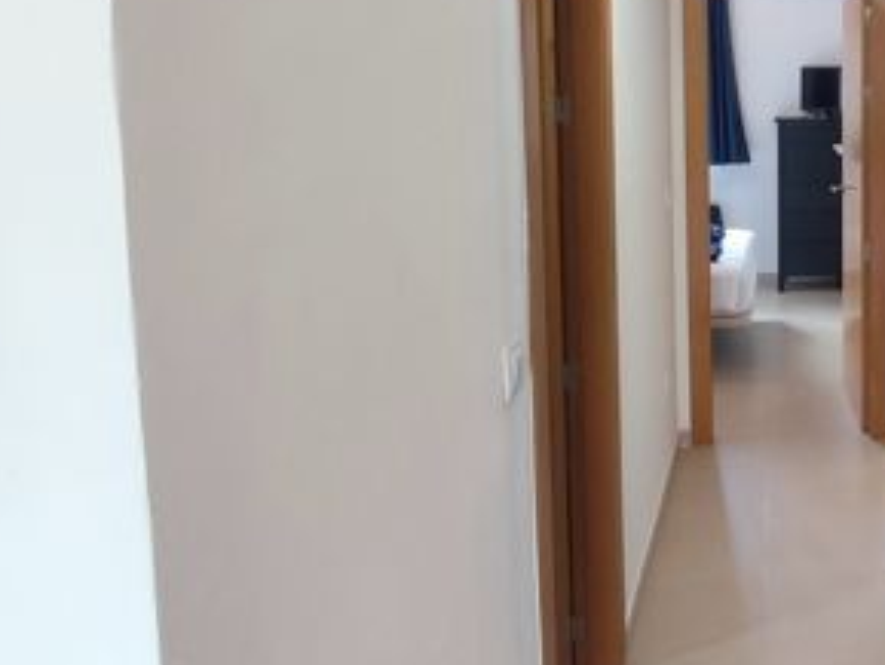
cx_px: 834
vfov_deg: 36.1
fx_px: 997
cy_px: 176
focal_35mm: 39
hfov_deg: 42.8
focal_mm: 1.65
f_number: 2.2
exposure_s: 1/100
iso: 227
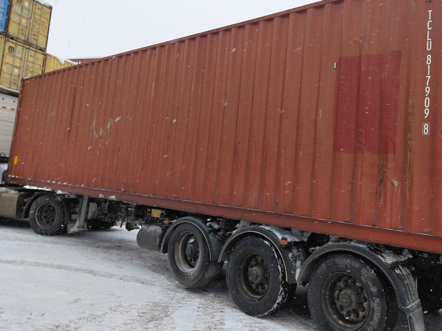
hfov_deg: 56.3
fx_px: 409
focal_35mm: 32
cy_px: 129
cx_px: 271
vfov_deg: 43.9
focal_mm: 4.69
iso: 50
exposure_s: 1/451
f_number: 1.8
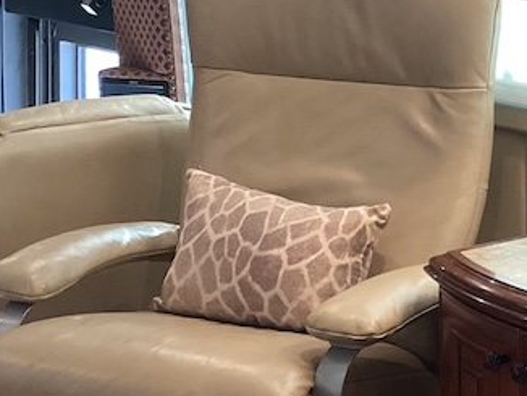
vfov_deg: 15.5
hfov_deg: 19.2
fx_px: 1447
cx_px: 672
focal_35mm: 95
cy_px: 301
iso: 160
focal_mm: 3.3
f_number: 2.4
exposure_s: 1/60
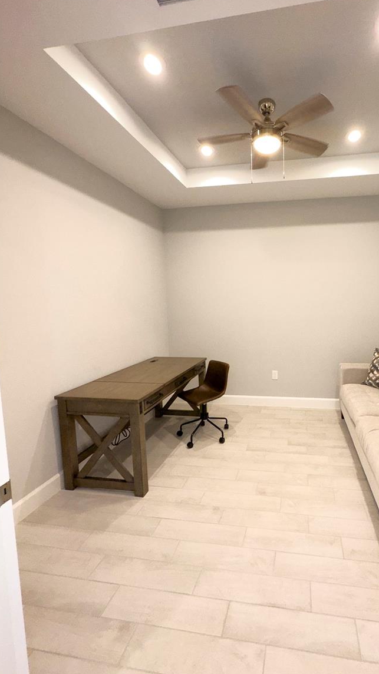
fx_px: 286
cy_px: 326
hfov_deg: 64.9
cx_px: 259
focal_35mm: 16
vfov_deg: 99.3
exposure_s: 1/120
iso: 400
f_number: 2.2
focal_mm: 2.22
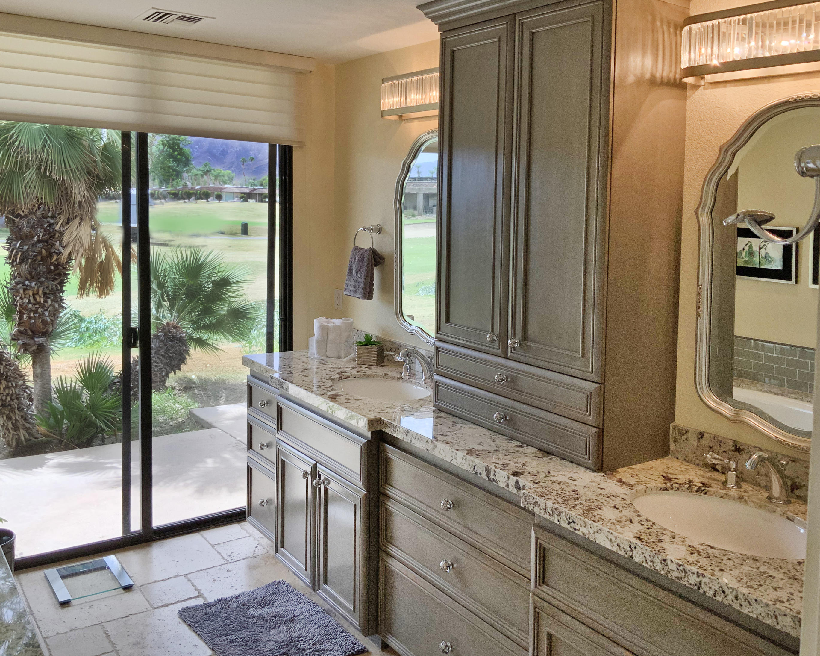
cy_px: 322
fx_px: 752
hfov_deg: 57.1
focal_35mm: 31
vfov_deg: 47.1
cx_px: 372
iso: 16
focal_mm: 3
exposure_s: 1/529
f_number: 1.8
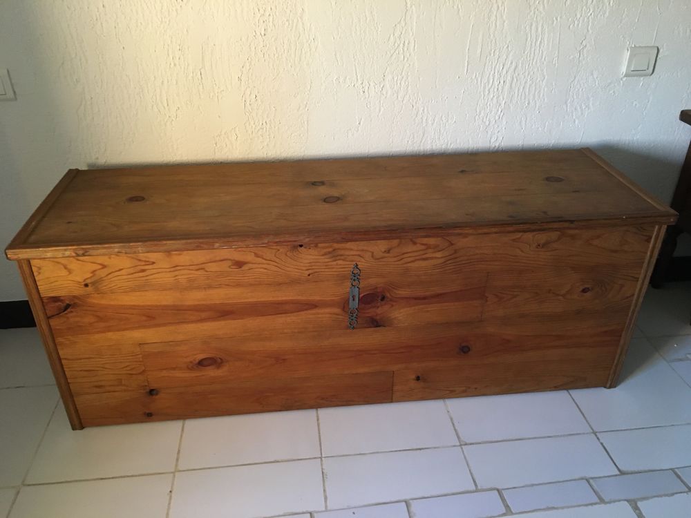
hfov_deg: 61.7
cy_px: 259
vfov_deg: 48.2
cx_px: 346
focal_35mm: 29
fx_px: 579
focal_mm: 4.15
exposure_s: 1/33
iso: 200
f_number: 2.2
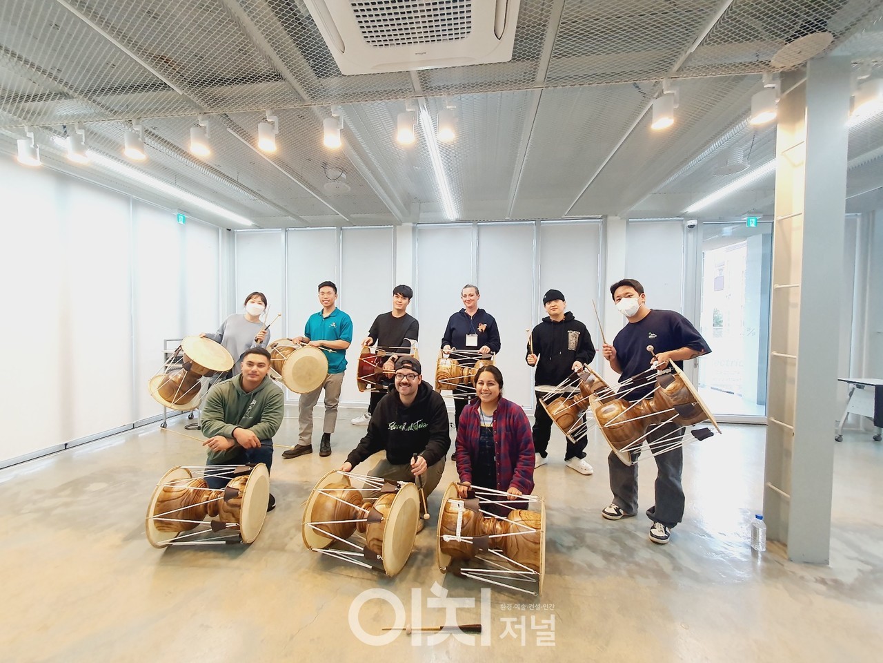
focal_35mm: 13
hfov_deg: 106.2
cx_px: 442
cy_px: 332
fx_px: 332
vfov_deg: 89.9
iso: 160
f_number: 2.2
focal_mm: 1.8
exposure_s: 1/60
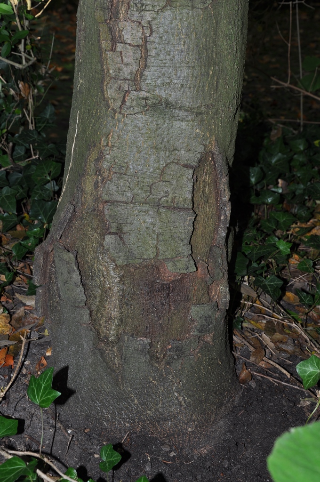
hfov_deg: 21.5
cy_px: 241
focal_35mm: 63
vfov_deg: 31.9
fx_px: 842
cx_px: 160
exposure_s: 1/200
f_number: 9
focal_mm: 42
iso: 200
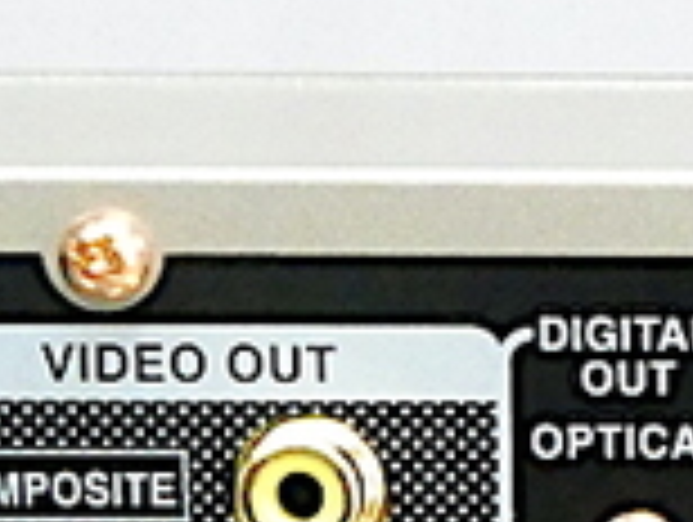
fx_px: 5494
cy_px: 904
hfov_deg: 7.1
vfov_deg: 5.4
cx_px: 1170
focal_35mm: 274
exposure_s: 1/20
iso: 1600
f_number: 6.3
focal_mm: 7.8
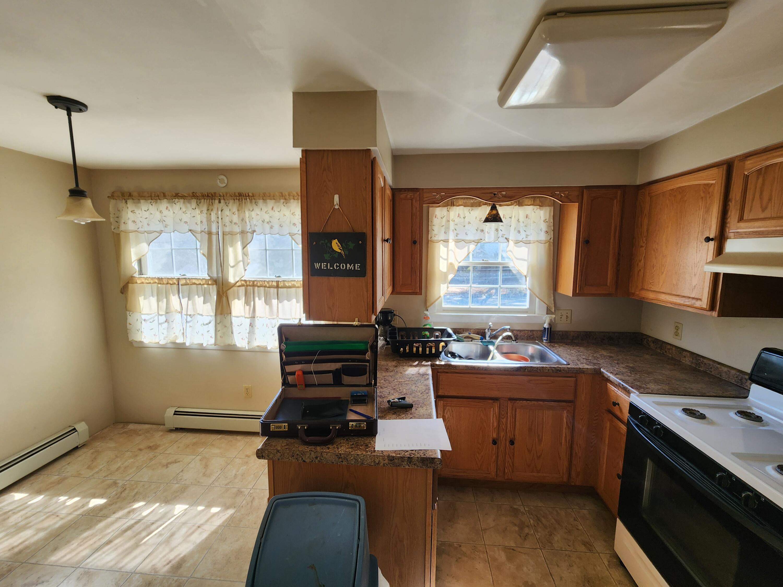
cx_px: 392
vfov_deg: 89.9
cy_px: 294
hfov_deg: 106.2
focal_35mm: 13
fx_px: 294
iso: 64
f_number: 2.2
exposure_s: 1/120
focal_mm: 2.2
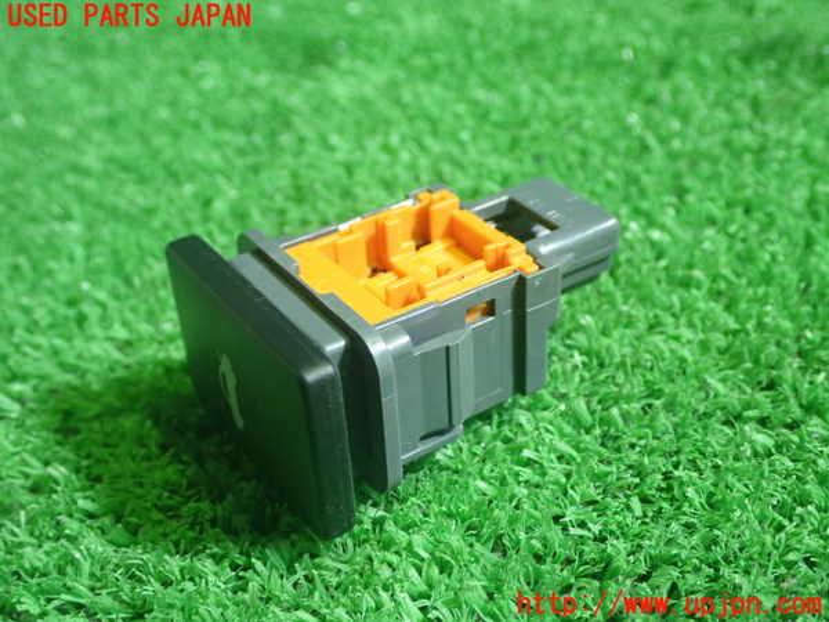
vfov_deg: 30.9
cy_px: 311
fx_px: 1126
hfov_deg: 40.4
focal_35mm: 47
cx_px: 414
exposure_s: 1/40
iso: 800
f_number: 3.1
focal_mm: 8.4
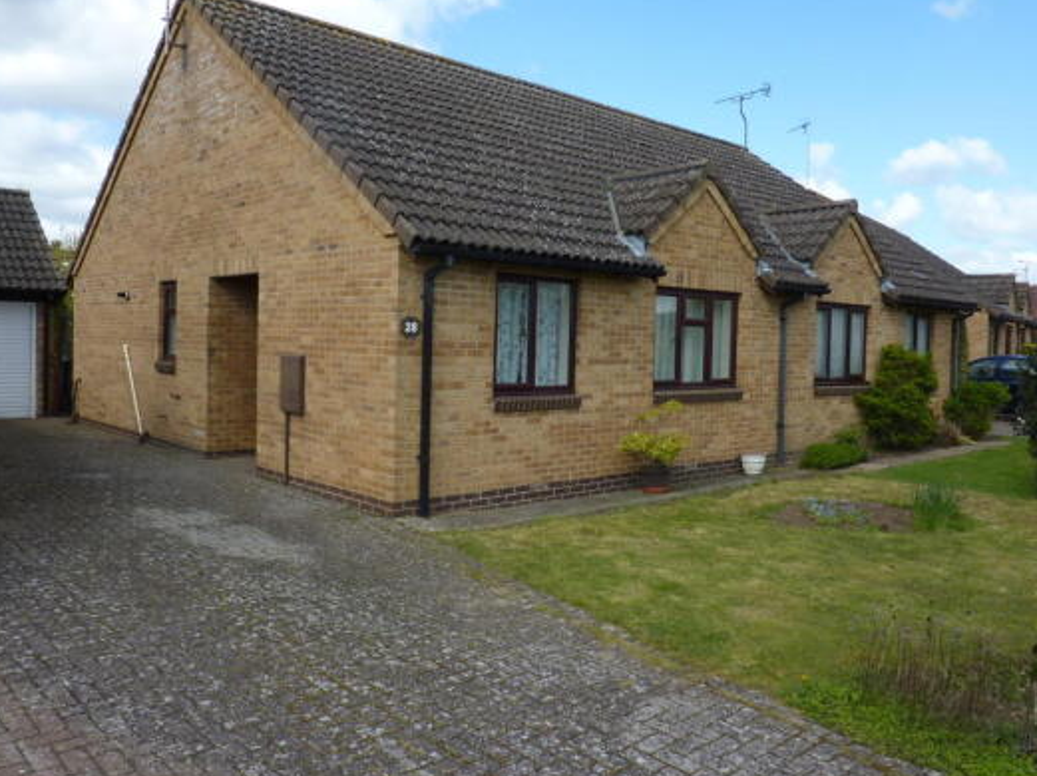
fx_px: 838
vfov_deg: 49.7
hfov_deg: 63.5
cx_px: 507
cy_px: 361
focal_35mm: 28
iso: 80
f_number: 4
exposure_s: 1/320
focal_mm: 4.1
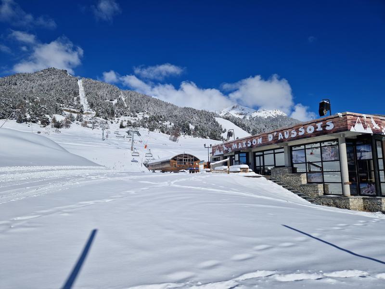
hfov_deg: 73.9
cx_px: 192
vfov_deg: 58.9
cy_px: 144
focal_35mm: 23
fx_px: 256
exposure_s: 1/5376
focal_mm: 5.4
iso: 50
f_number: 1.8
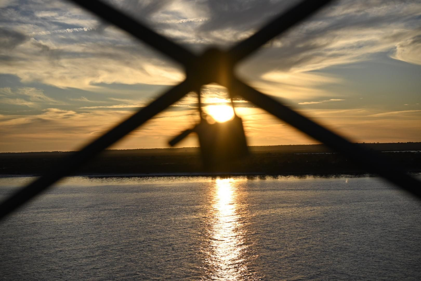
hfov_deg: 27.0
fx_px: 877
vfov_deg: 18.2
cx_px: 210
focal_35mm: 75
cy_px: 140
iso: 100
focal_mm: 50
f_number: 5.6
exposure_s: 1/1600
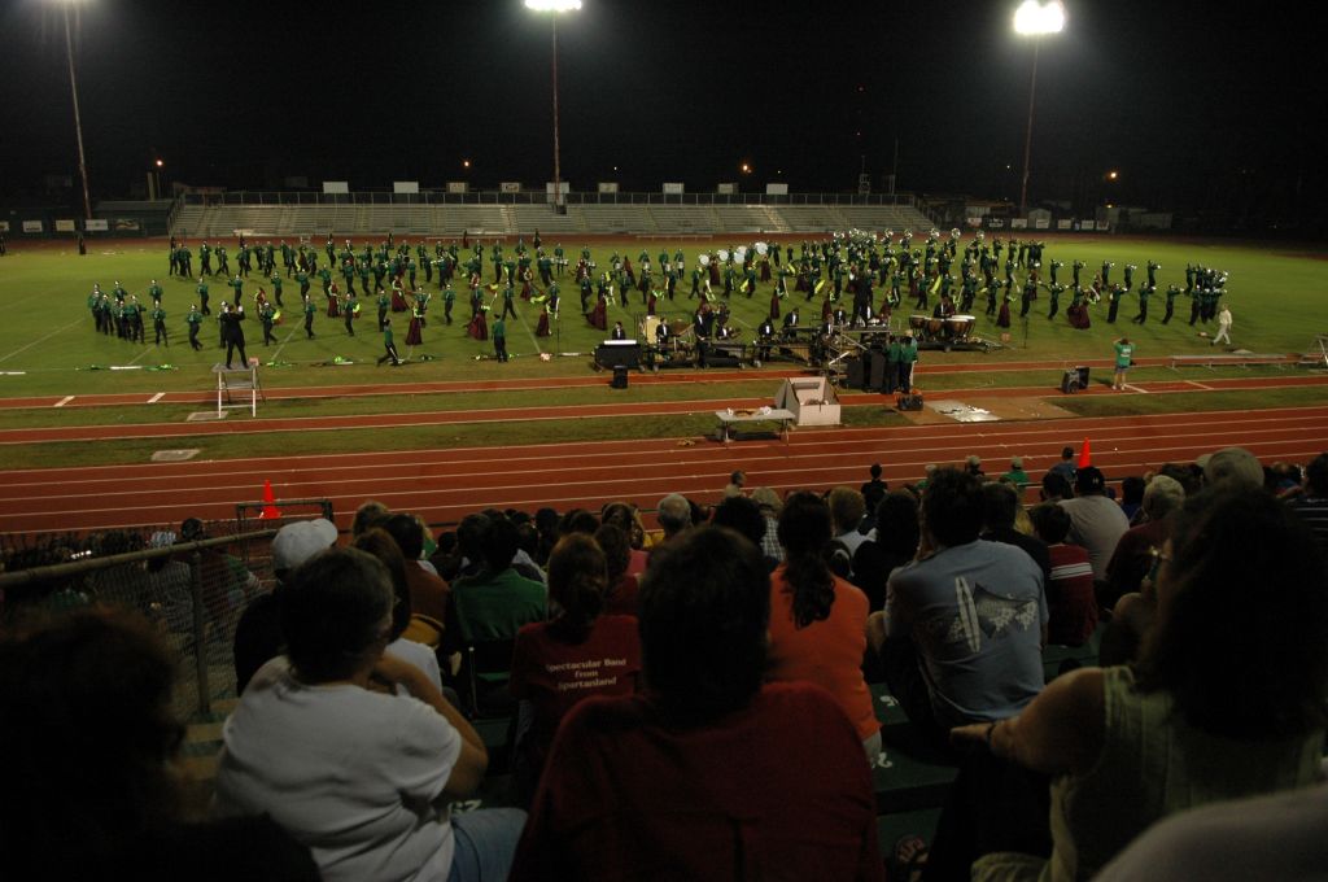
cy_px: 441
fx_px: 939
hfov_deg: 70.5
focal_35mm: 26
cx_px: 664
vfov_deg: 50.3
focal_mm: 17
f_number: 2.8
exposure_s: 1/60
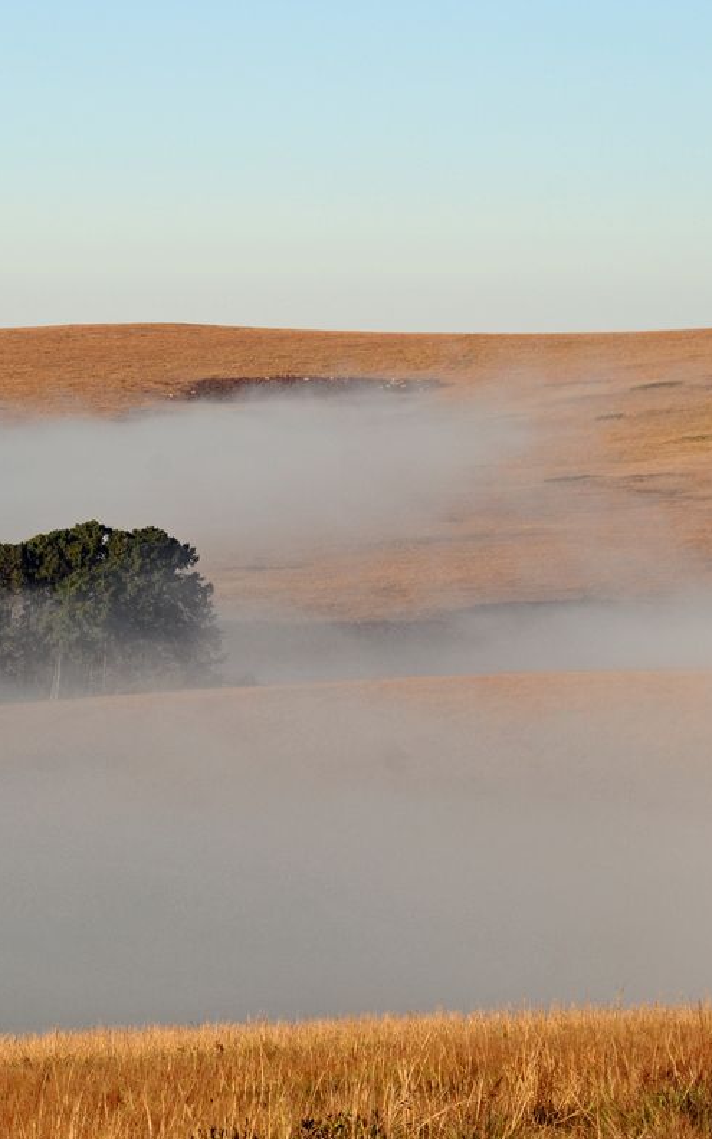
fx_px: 5030
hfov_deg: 8.0
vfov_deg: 12.9
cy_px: 570
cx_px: -43
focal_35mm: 162
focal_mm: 70
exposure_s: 1/250
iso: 320
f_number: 9
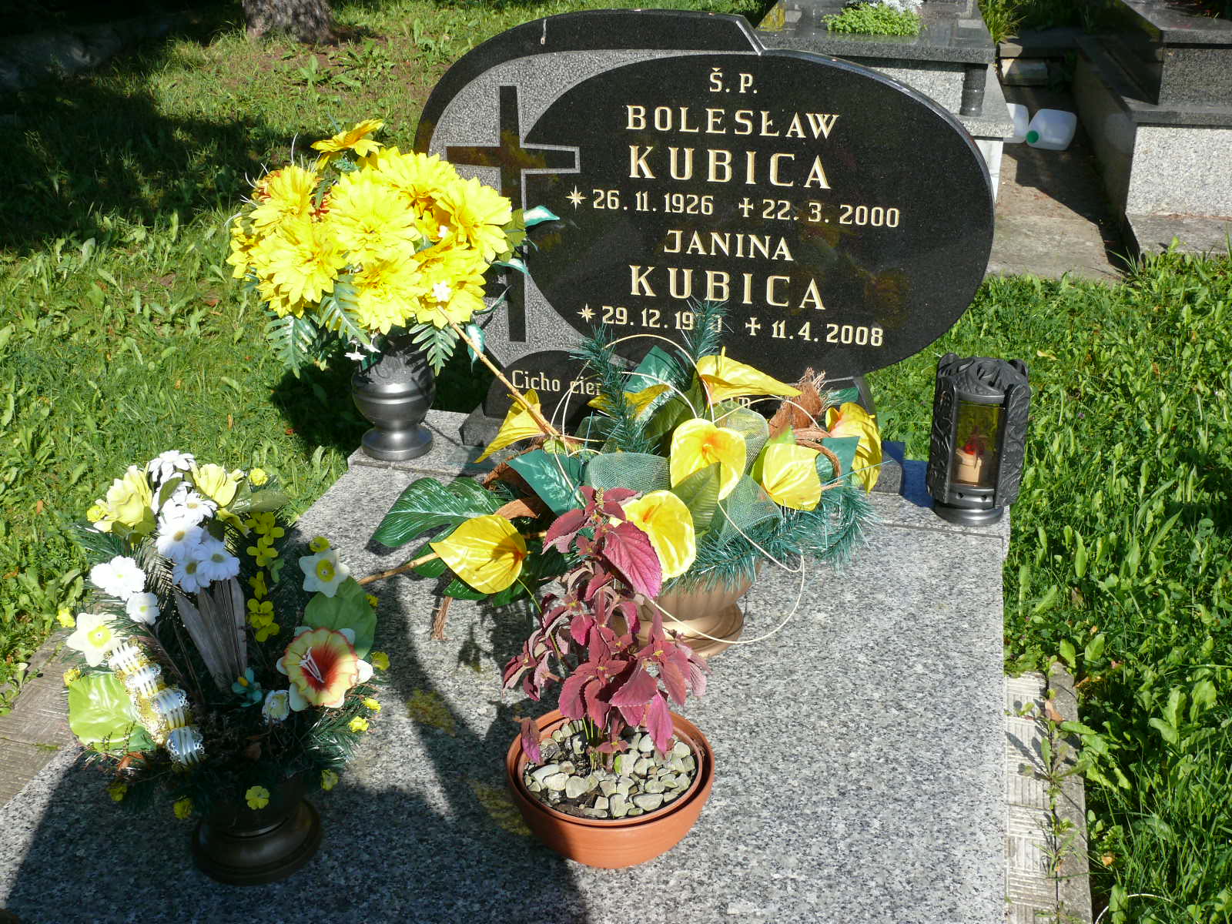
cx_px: 616
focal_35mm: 35
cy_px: 462
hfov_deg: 52.6
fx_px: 1246
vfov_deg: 40.7
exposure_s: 1/400
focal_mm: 7.4
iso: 100
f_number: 5.6
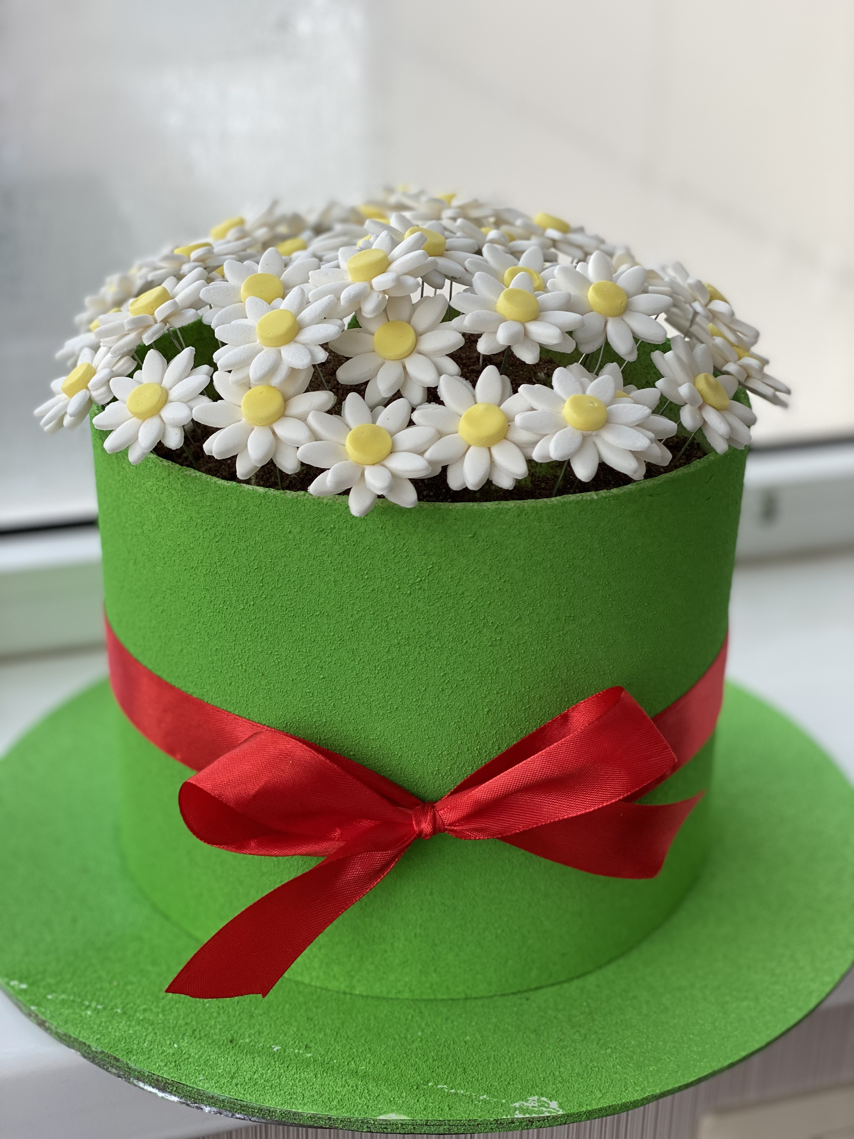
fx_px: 1710
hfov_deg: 28.0
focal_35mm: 52
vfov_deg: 36.8
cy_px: 570
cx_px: 427
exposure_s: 1/122
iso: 32
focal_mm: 6
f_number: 2
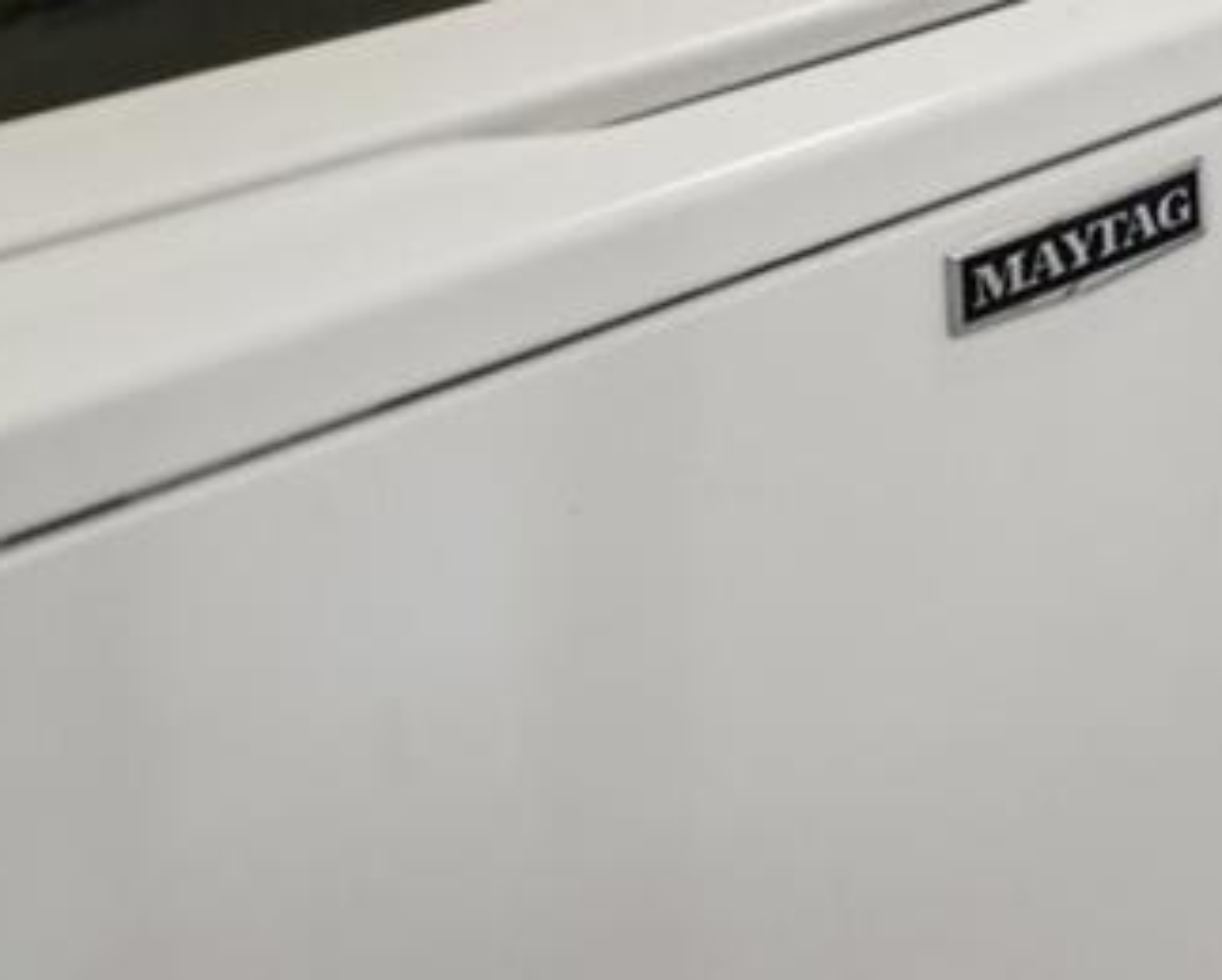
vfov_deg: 17.2
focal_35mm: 65
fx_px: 2353
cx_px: 2762
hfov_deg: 16.4
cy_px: -980
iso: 400
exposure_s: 1/5
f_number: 8
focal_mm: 14
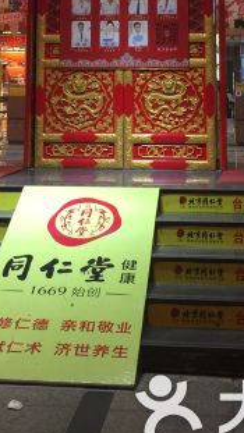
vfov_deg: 27.9
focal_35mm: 71
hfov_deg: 17.0
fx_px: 816
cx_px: 119
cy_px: -7
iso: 64
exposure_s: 1/33
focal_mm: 4.15
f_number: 2.2
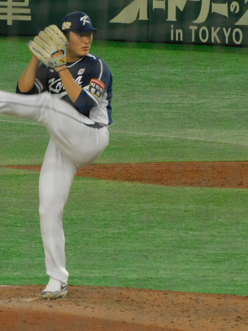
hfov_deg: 1.9
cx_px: 42
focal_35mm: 802
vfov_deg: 2.5
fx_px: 7665
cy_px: 166
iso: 400
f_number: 5.6
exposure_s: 1/80
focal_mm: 107.5
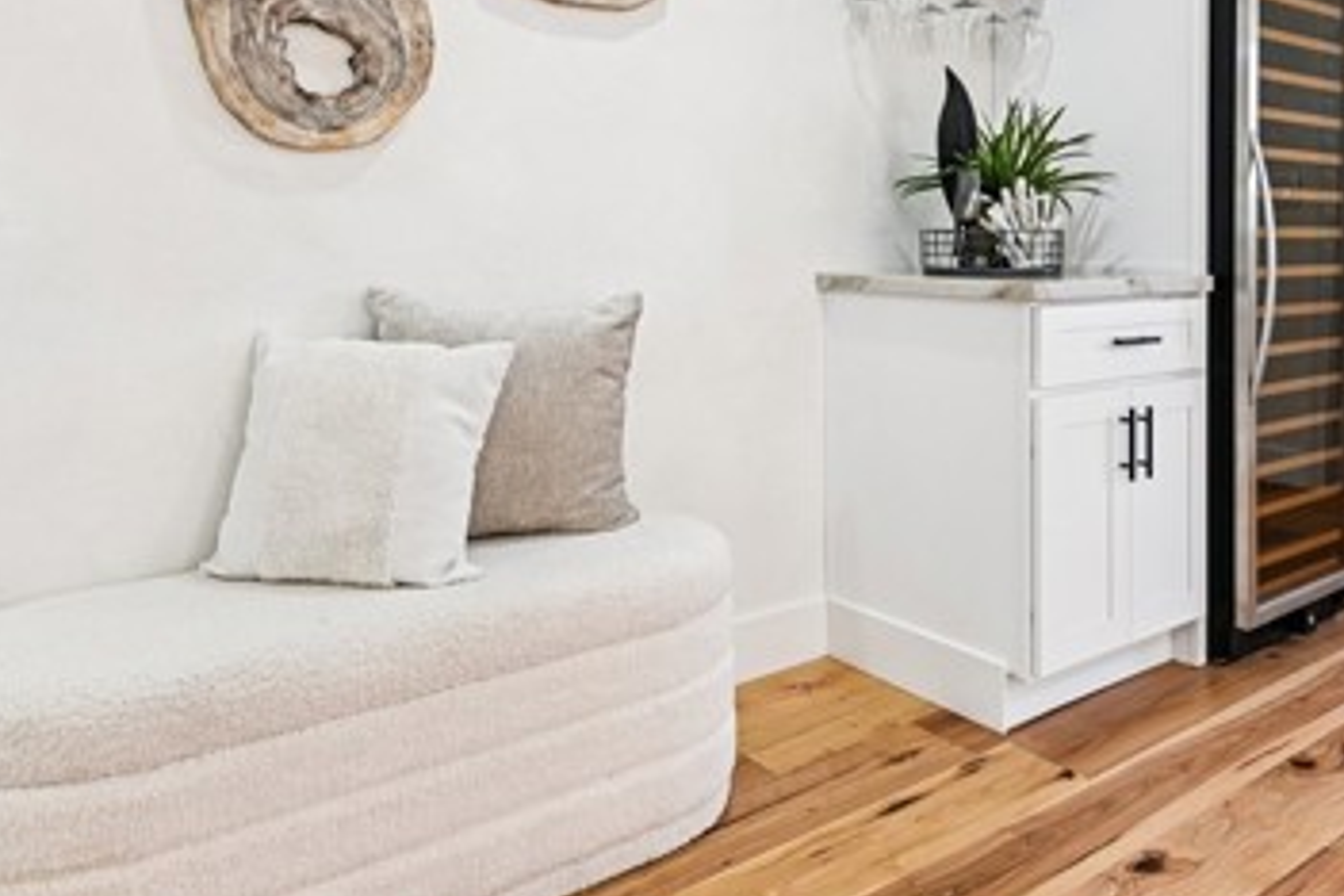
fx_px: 1157
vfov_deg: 41.2
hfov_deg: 60.0
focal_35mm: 31
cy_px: 234
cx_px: 766
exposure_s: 1/13
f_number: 8
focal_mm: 17
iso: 250
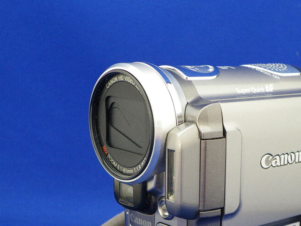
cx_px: 202
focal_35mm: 72
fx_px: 626
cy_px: 192
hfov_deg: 26.9
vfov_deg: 20.1
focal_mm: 6.9
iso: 64
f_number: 3
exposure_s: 1/5
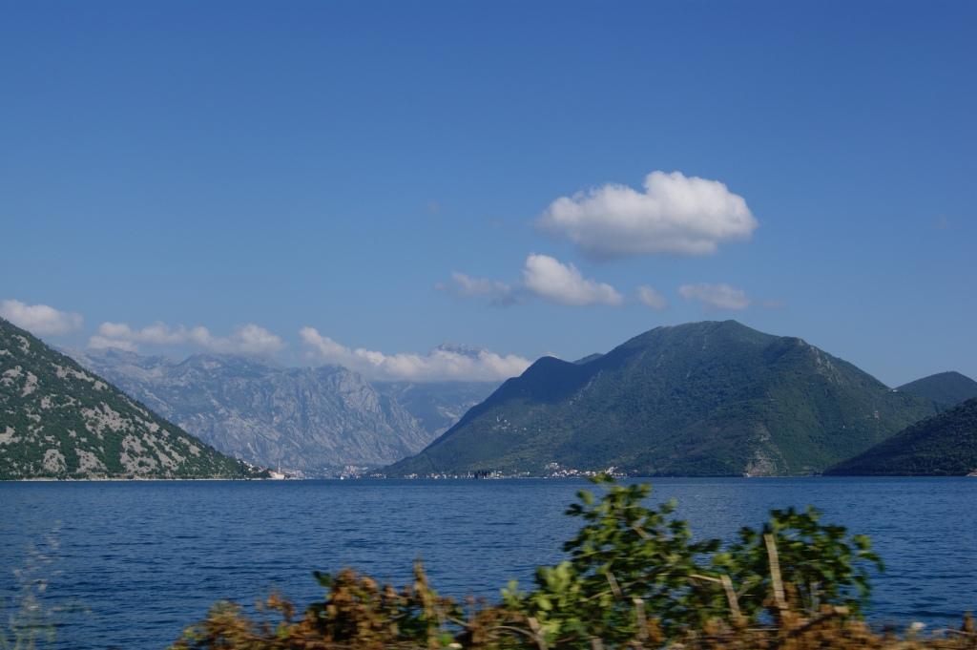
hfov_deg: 46.4
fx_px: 1139
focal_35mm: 42
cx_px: 488
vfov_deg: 31.8
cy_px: 325
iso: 100
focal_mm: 28
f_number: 11
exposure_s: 1/250
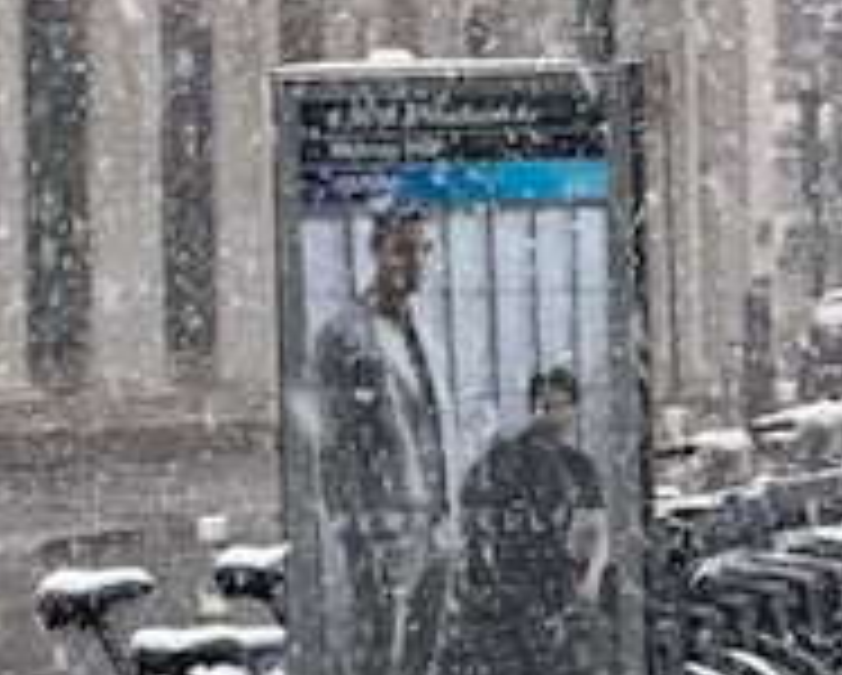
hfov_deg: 4.8
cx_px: -365
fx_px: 10003
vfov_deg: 3.9
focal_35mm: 401
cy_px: -18
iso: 250
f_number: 2.8
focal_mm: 15.66
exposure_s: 1/99
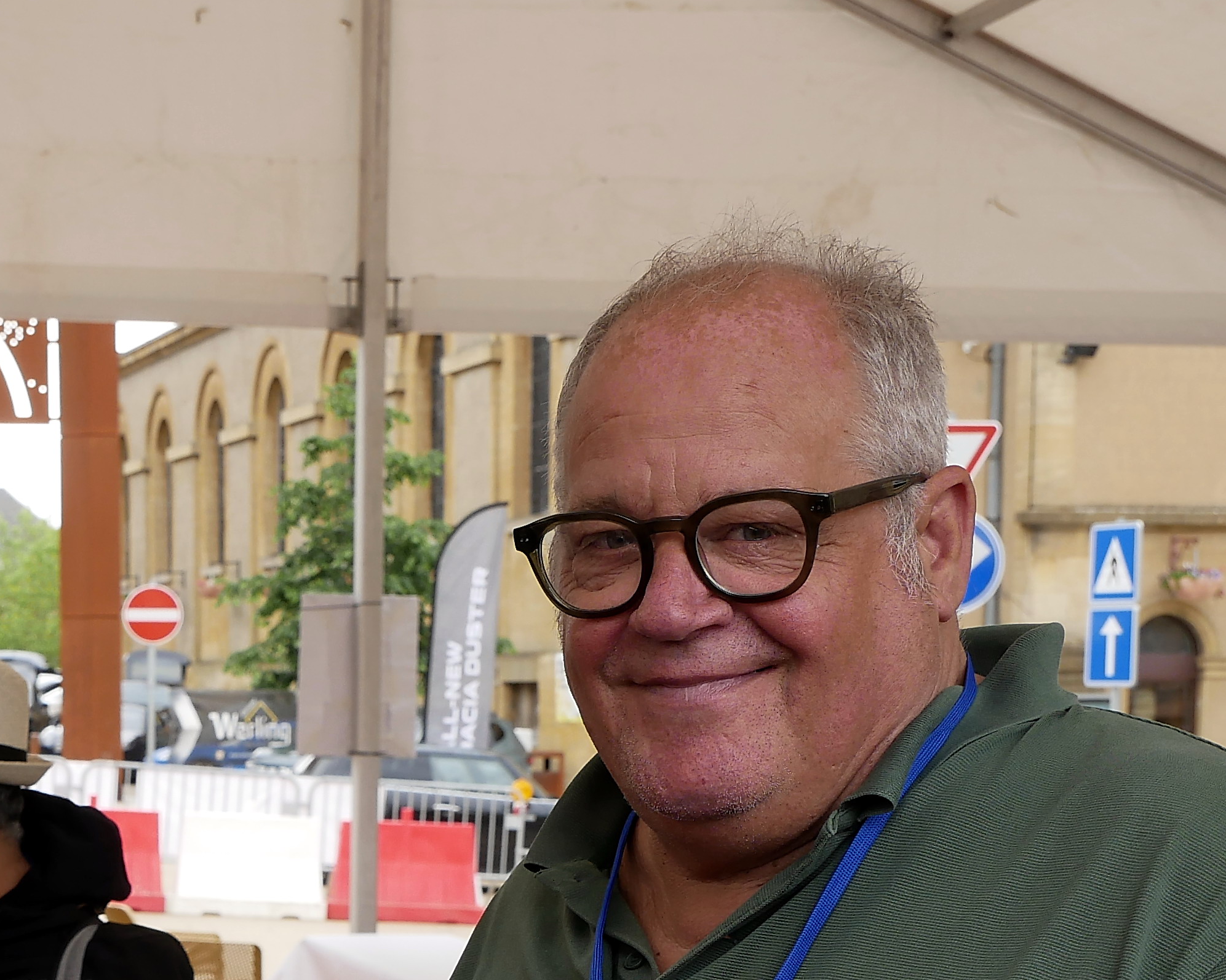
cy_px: 1002
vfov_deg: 18.4
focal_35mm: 81
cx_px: 127
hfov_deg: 23.0
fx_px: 2939
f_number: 5.6
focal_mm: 18
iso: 200
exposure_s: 1/160
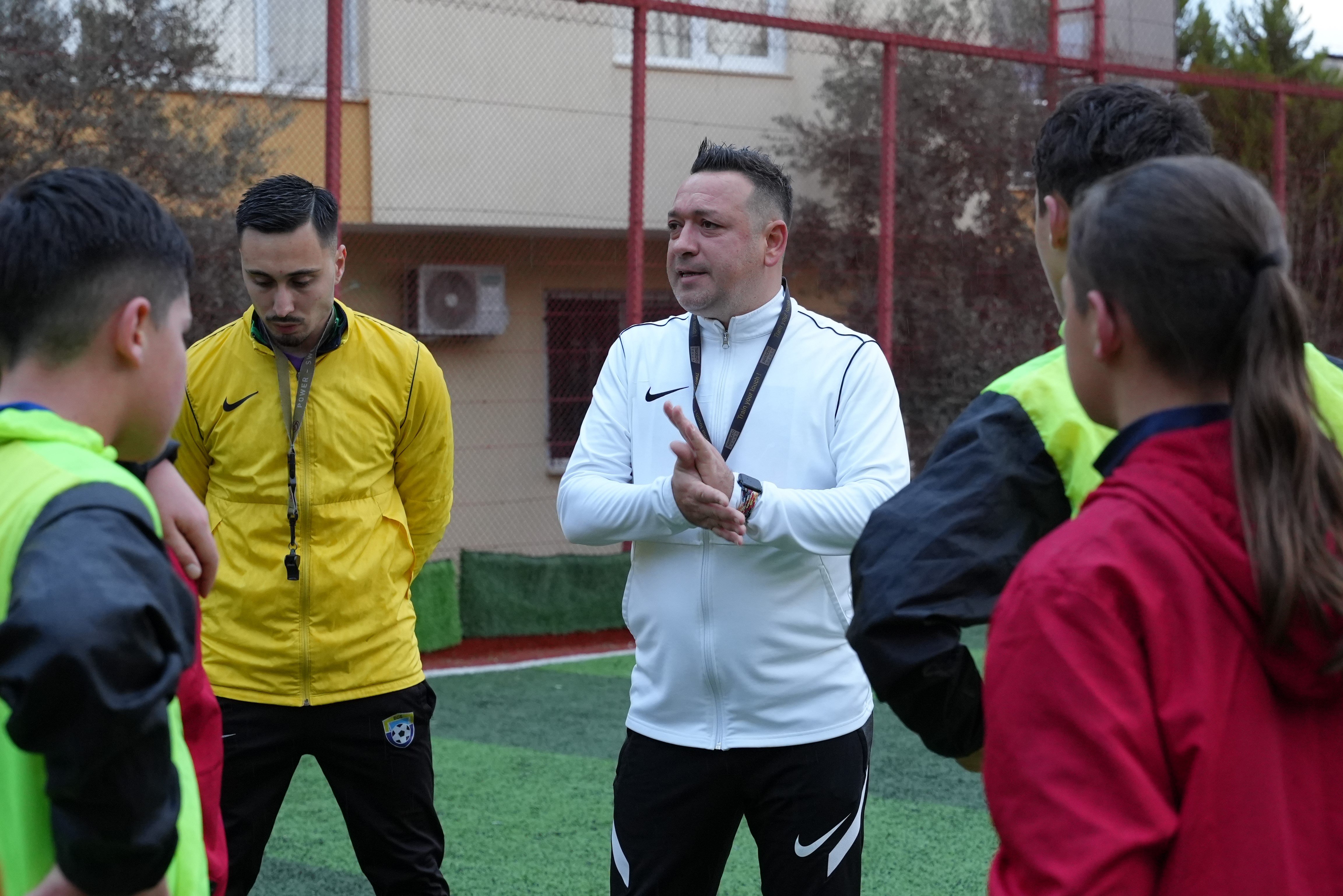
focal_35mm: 66
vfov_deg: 20.6
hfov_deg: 30.5
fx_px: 2462
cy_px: 448
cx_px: 672
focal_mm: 44
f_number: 4
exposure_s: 1/160
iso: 2000
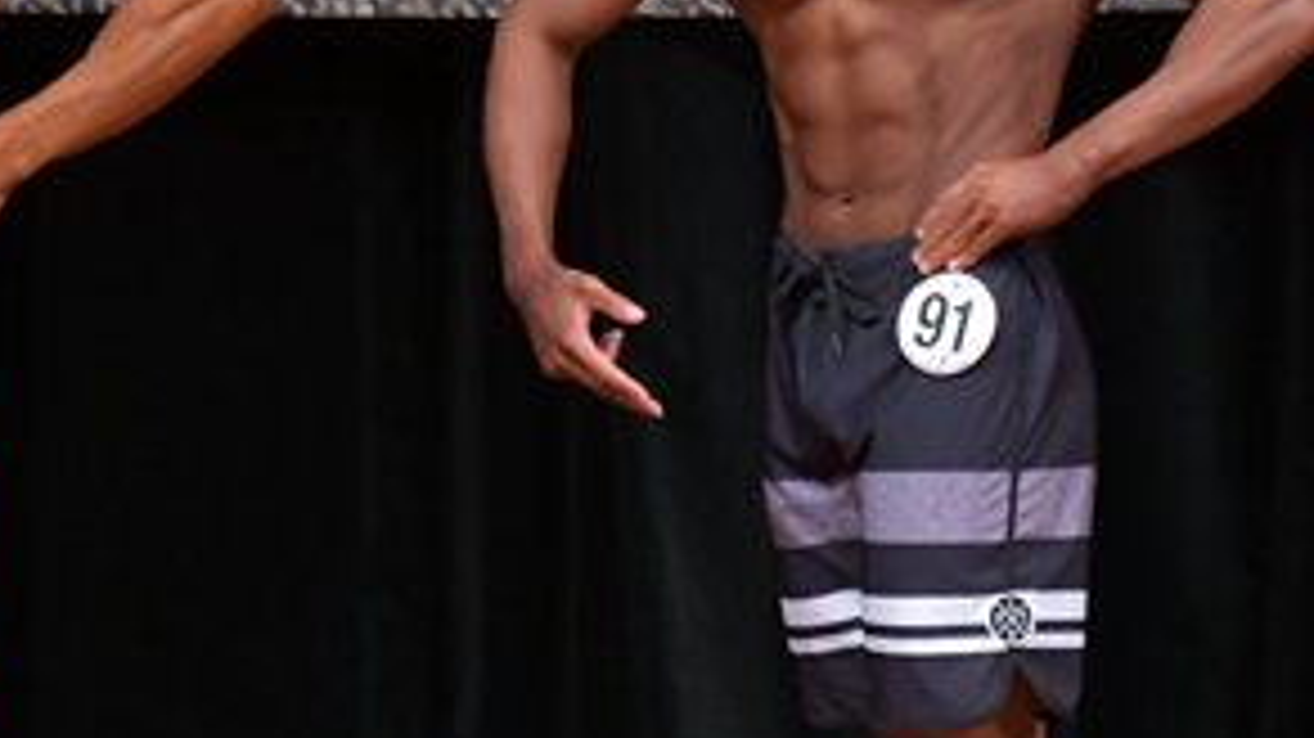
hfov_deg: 2.9
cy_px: 234
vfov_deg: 1.6
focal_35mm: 750
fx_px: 26122
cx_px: 830
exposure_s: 1/400
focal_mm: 180
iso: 5000
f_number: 5.6
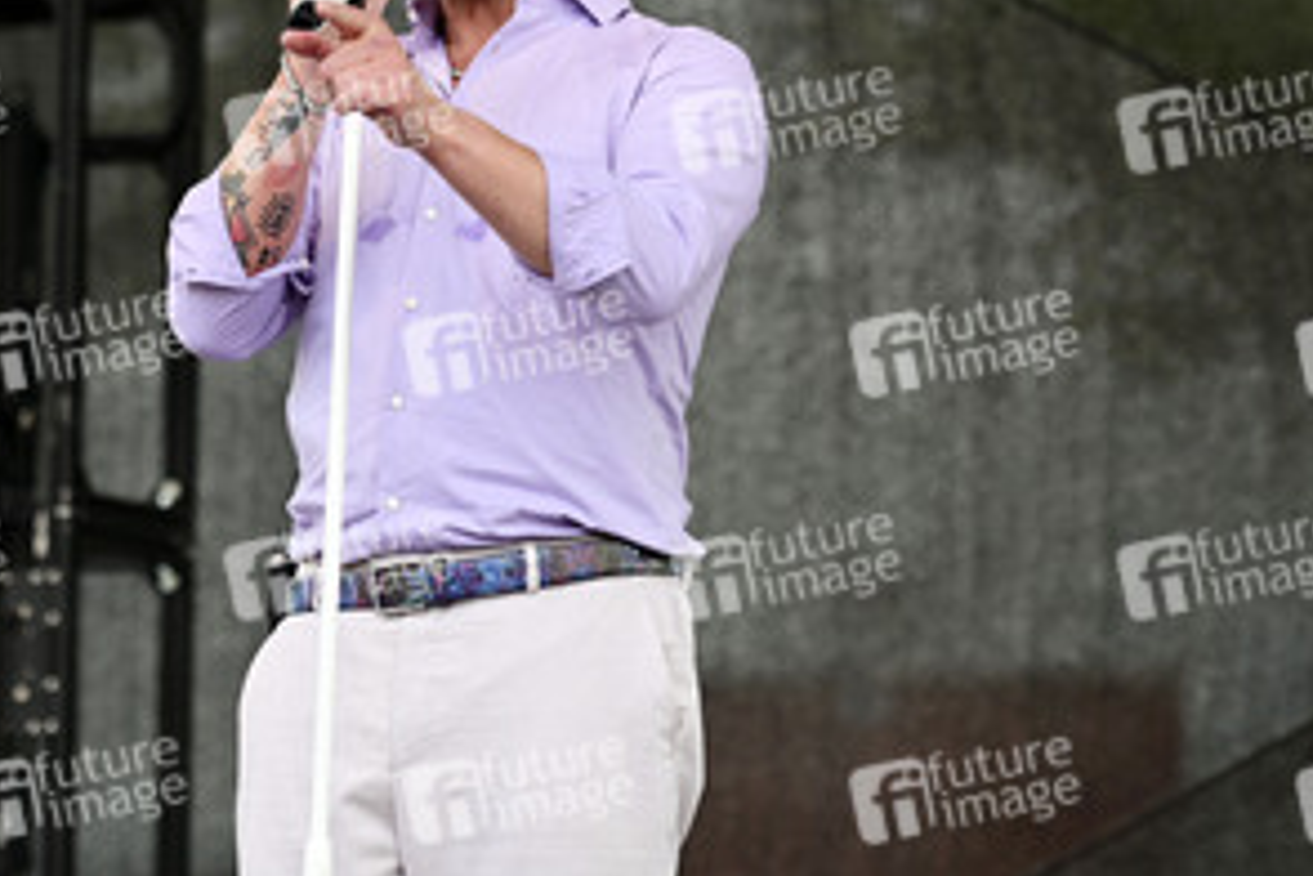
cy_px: 232
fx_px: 6710
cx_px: 400
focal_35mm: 184
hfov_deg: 11.2
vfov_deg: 7.5
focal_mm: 120
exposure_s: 1/320
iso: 110
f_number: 2.8
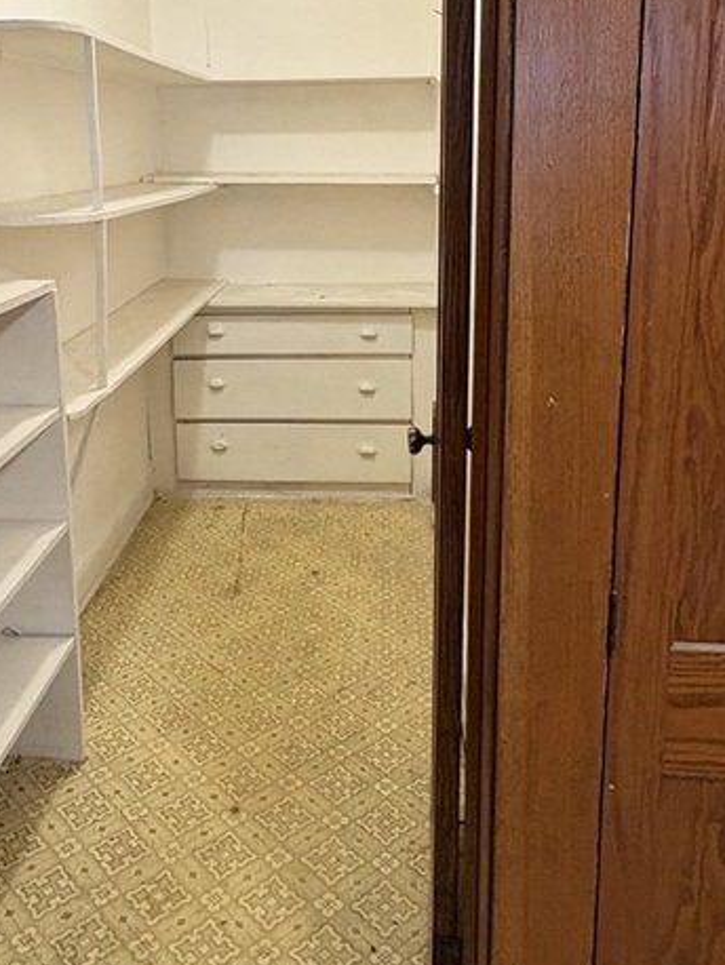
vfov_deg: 54.1
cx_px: 335
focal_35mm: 33
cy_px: 314
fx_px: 921
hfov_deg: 43.0
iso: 500
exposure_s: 1/60
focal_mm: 2.22
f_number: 2.2
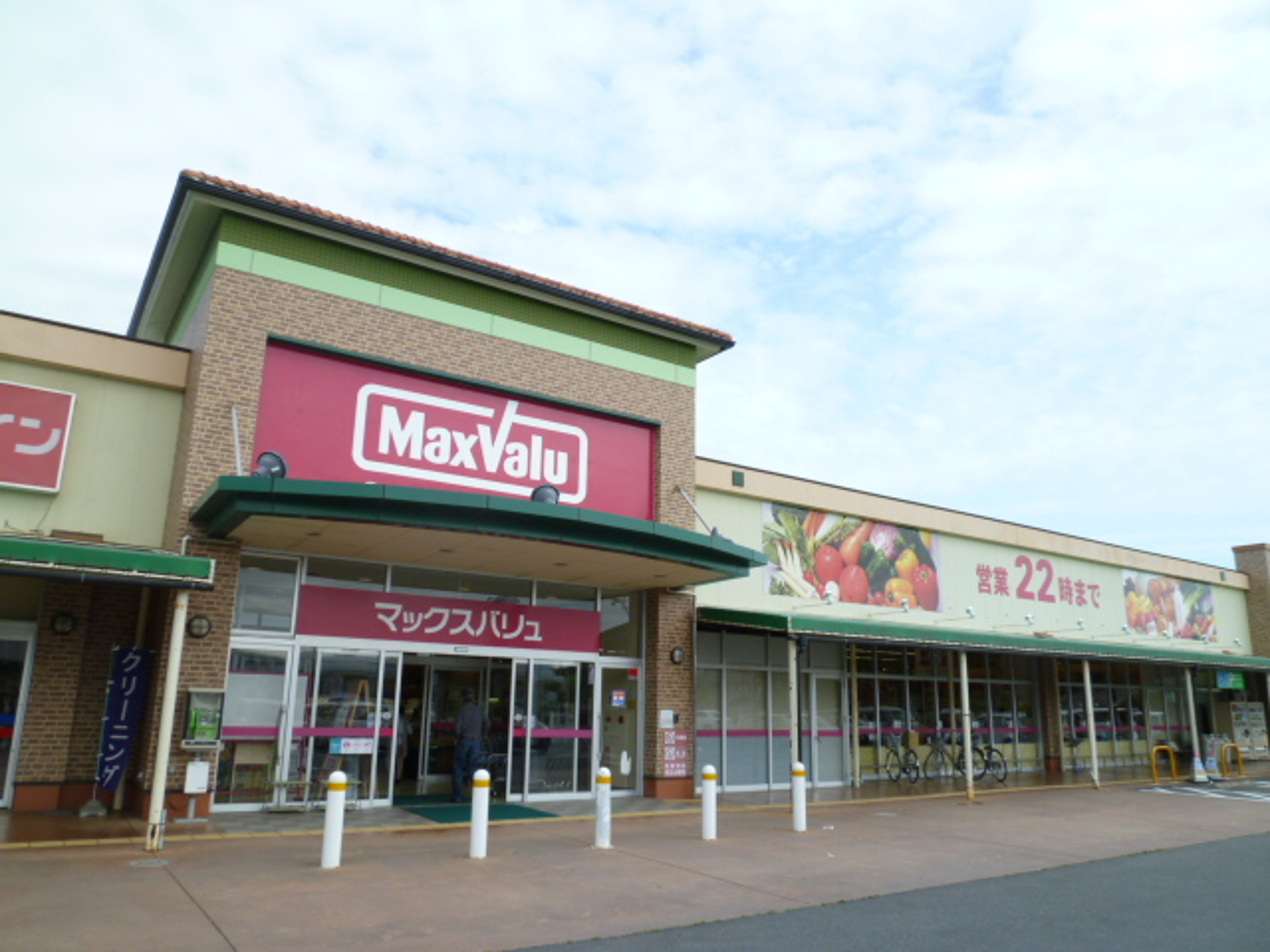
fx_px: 881
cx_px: 635
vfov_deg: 56.8
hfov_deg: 71.6
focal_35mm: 24
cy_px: 476
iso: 80
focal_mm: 4.3
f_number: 4
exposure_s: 1/400
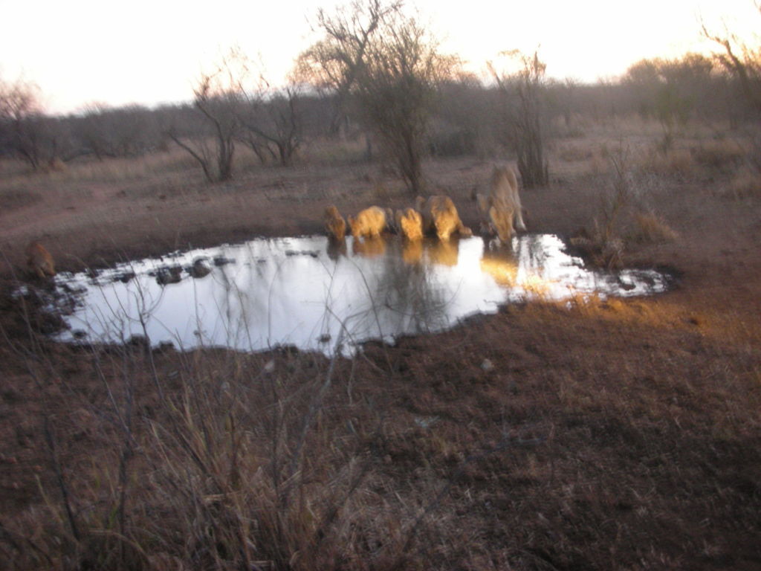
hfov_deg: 52.6
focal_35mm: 35
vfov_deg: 40.7
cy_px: 286
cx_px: 380
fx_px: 769
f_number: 3
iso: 200
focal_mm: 5.8
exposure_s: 1/1.4
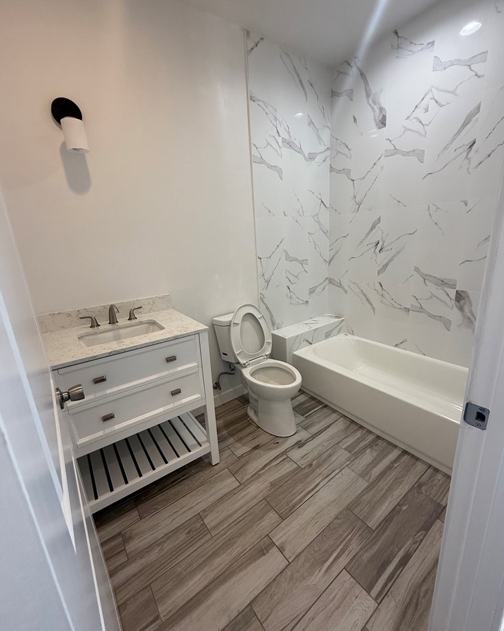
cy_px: 313
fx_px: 280
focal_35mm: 15
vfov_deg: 96.8
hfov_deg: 84.0
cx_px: 255
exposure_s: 1/120
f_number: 2.2
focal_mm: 2.22
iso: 125
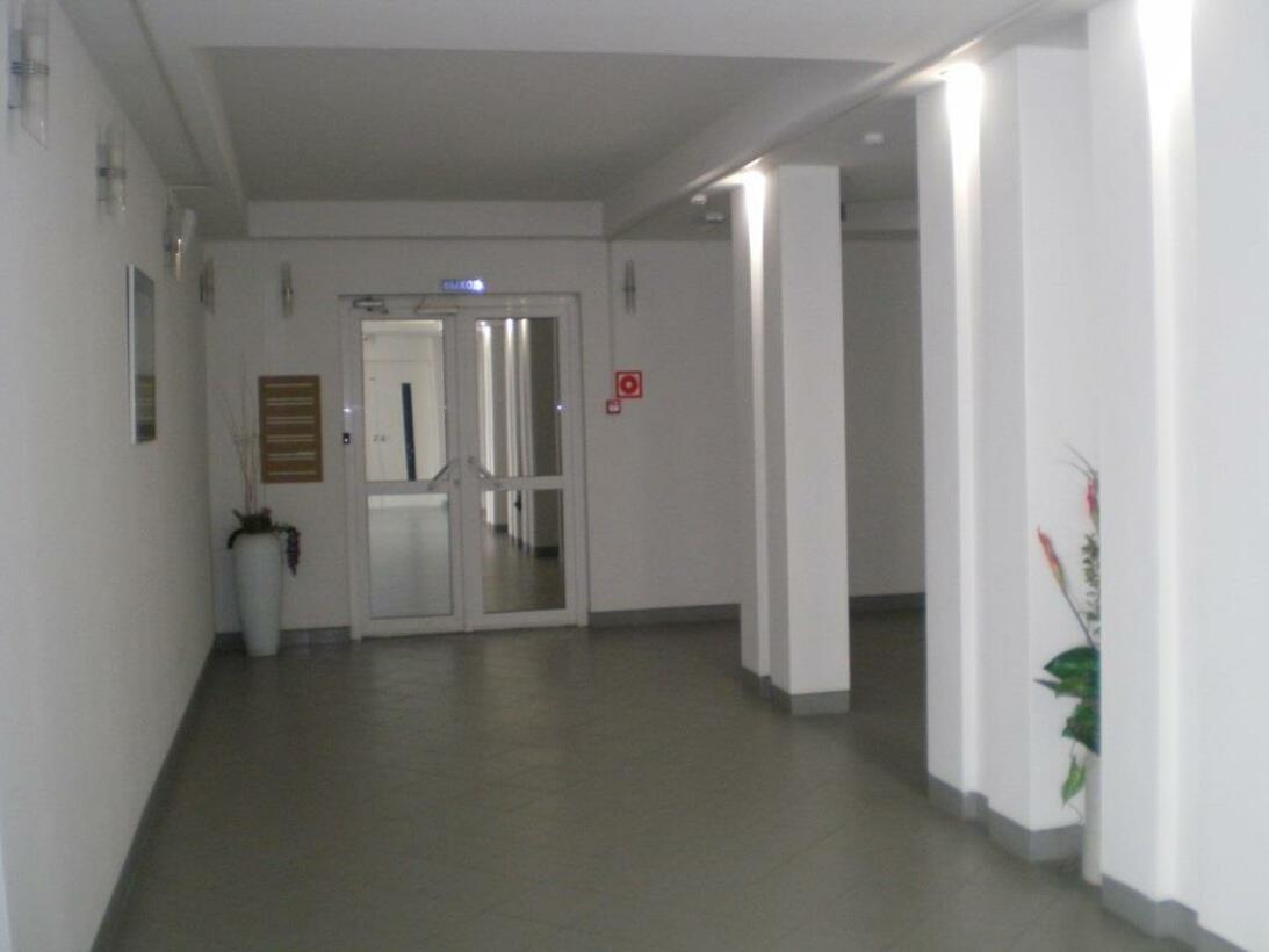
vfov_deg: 37.7
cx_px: 634
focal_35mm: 38
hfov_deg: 49.0
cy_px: 476
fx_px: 1393
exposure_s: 1/30
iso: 400
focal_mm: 6.3
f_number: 3.1
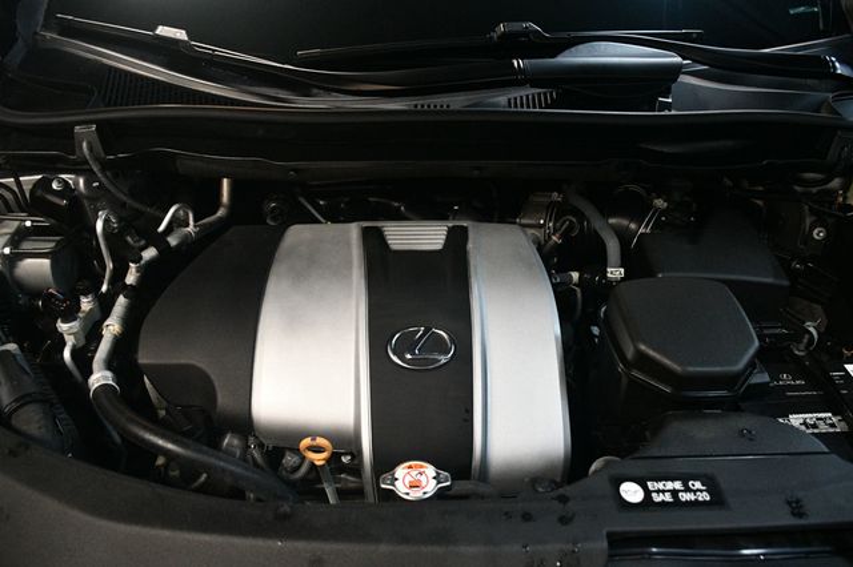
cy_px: 284
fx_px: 639
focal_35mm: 27
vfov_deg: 47.9
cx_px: 426
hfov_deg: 67.4
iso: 3200
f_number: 3.5
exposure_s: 1/100
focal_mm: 18
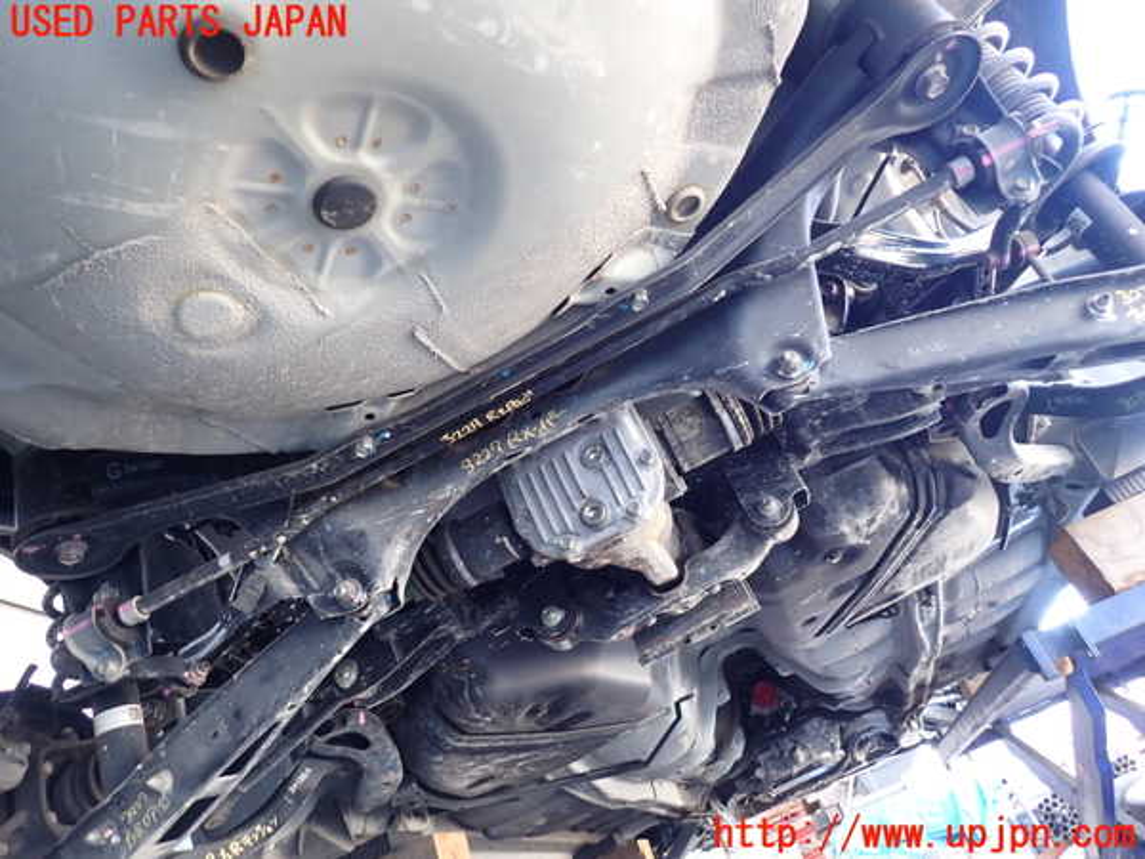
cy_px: 430
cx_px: 572
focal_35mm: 25
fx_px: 827
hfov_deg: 69.4
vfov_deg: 54.9
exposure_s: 1/30
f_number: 2
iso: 200
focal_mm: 4.5
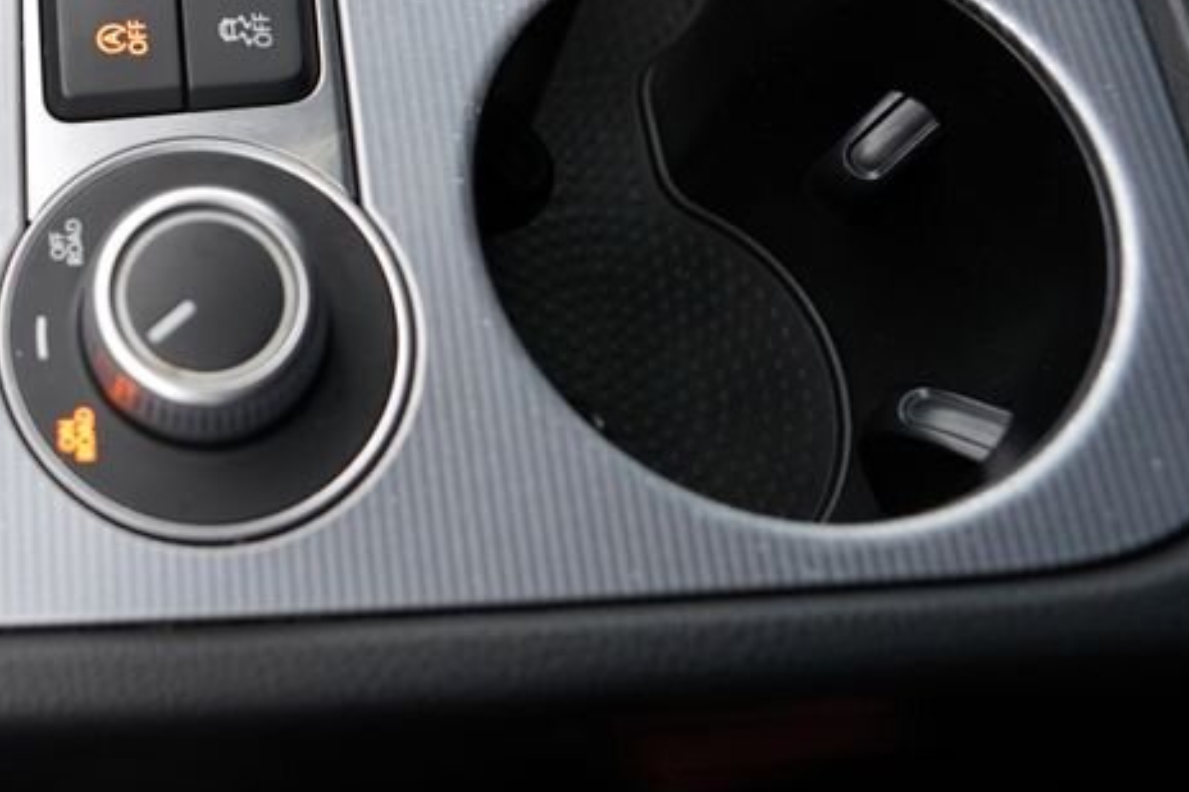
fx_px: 1750
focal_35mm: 53
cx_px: -49
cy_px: -68
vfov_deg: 23.9
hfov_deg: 33.7
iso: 1000
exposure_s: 1/160
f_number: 4
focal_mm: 24
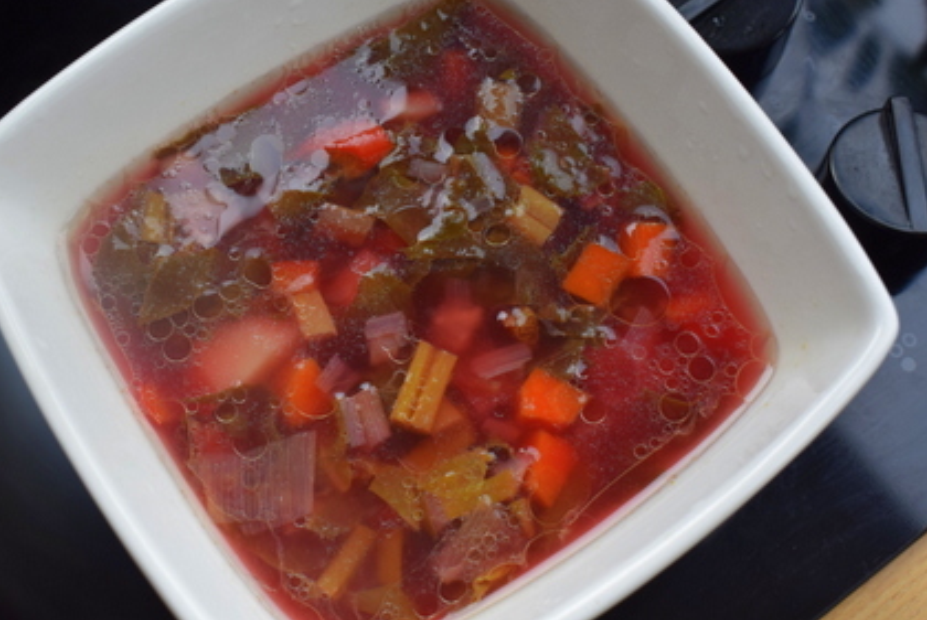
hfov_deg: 39.5
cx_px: 411
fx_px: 1289
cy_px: 318
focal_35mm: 50
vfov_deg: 27.1
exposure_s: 1/200
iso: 400
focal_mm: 28
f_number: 7.1
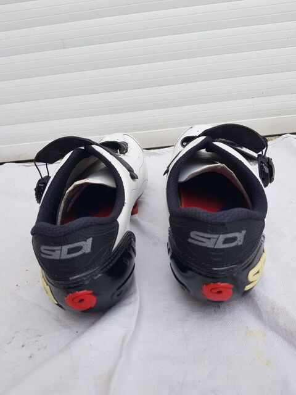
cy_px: 198
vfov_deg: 67.3
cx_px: 148
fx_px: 296
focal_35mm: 26
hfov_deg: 53.1
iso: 40
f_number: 1.7
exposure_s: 1/499
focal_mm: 4.2
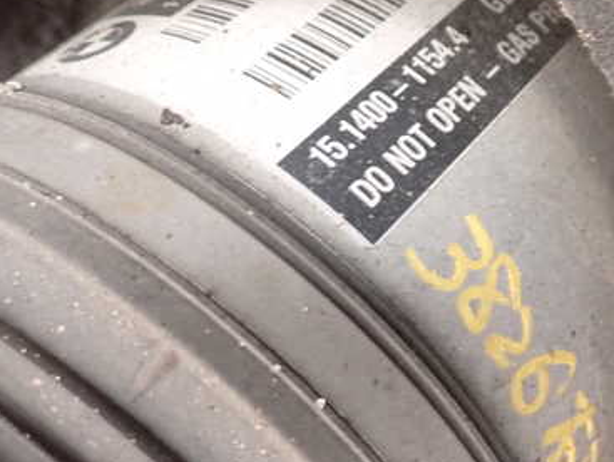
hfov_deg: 38.4
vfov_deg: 29.7
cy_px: 244
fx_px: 870
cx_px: 408
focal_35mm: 49
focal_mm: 5.4
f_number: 2.3
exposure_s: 1/20
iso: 800
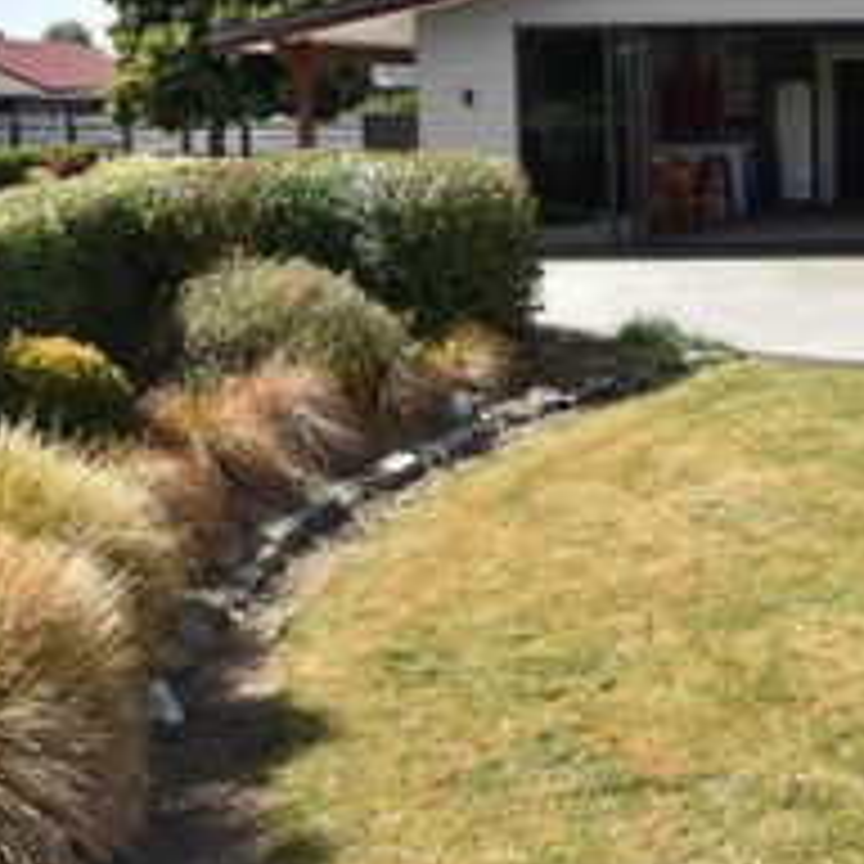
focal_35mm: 50
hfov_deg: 31.3
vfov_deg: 33.4
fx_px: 1412
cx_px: 882
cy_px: 218
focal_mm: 16
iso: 200
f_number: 10
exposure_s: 1/400
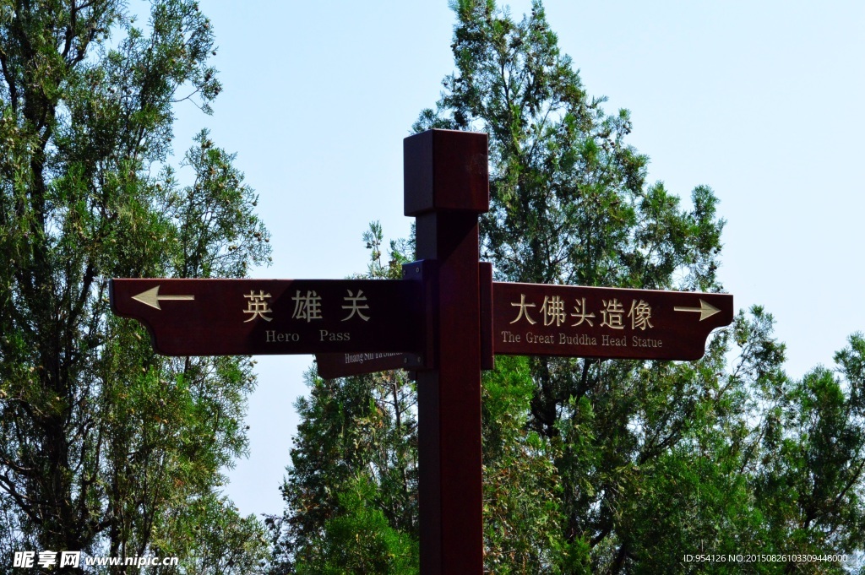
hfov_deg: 27.0
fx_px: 1801
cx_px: 432
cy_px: 288
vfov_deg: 18.2
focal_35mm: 75
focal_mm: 50
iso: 1600
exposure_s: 1/1000
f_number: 13
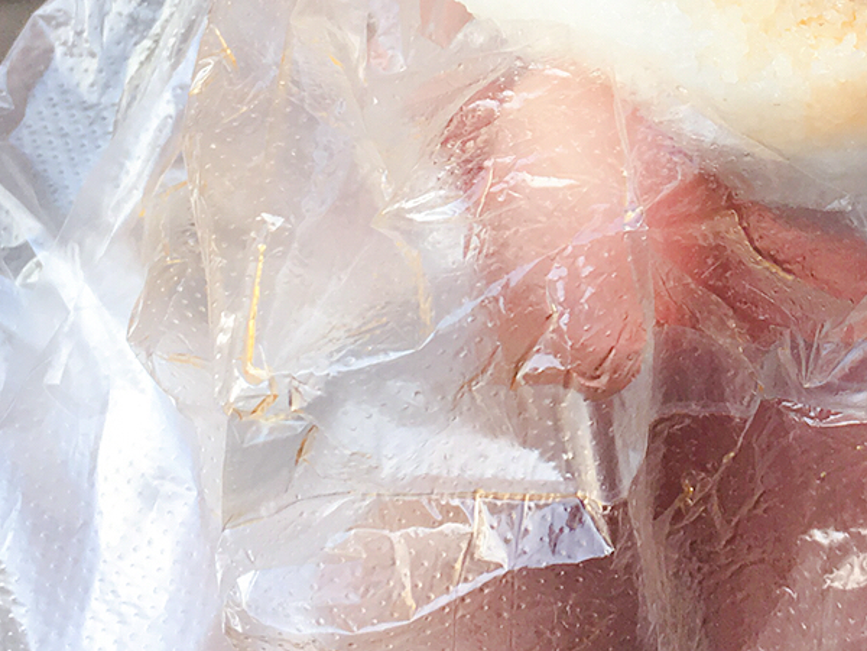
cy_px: 41
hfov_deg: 21.9
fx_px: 2179
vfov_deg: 16.7
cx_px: 799
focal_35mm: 87
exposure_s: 1/100
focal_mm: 4.15
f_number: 2.2
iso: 40
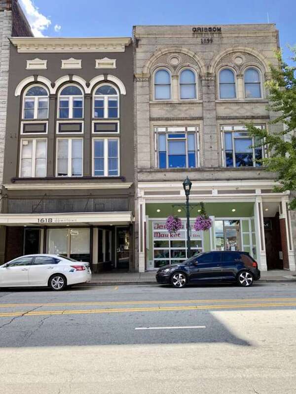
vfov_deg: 63.4
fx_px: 319
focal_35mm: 28
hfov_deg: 49.7
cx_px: 148
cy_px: 197
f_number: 1.8
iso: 20
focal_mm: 3.99
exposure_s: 1/666
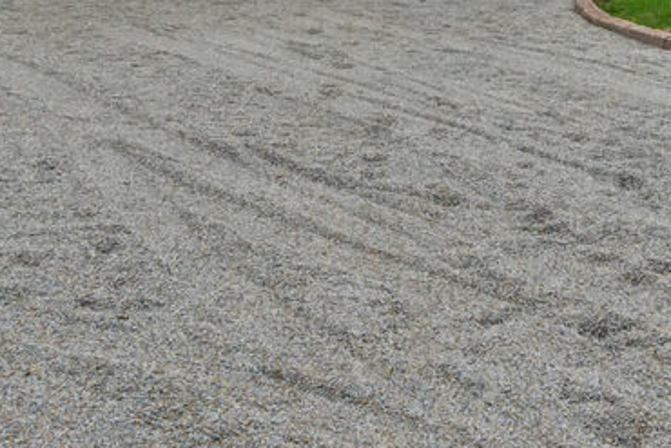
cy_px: -112
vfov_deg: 18.3
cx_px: 545
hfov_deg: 28.2
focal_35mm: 70
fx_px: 1305
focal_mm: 16
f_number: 9
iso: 500
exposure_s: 1/2000
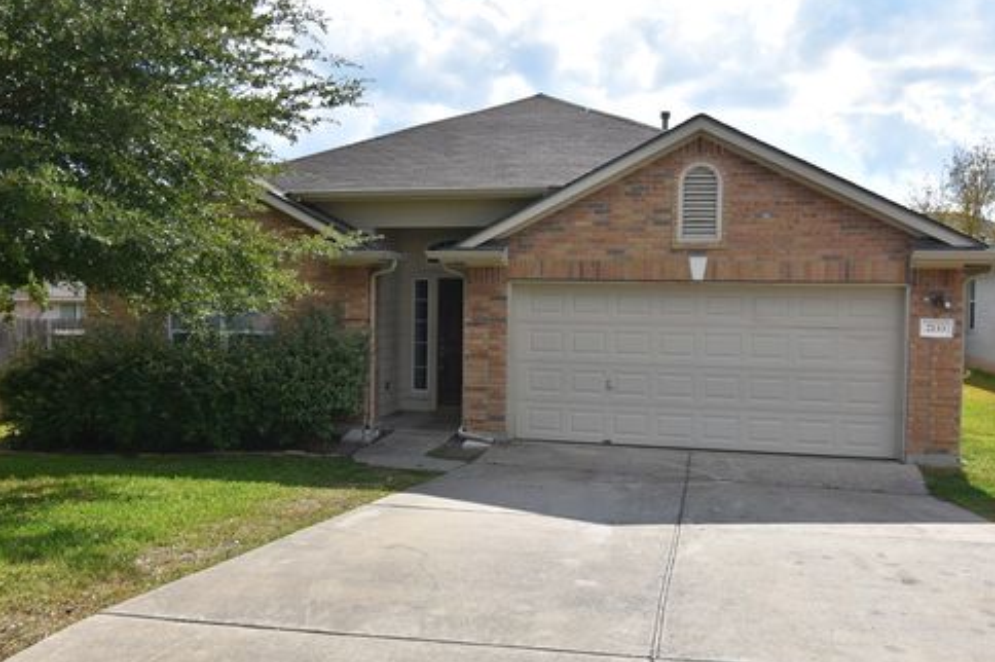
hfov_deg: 60.3
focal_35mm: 31
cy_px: 330
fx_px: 856
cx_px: 498
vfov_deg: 42.3
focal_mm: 20
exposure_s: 1/500
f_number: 8
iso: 200
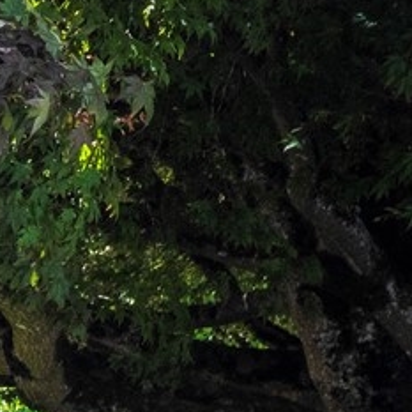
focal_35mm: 248
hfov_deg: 6.2
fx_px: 3339
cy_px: 349
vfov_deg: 7.0
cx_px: -1030
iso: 640
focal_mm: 40
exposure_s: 1/160
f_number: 9
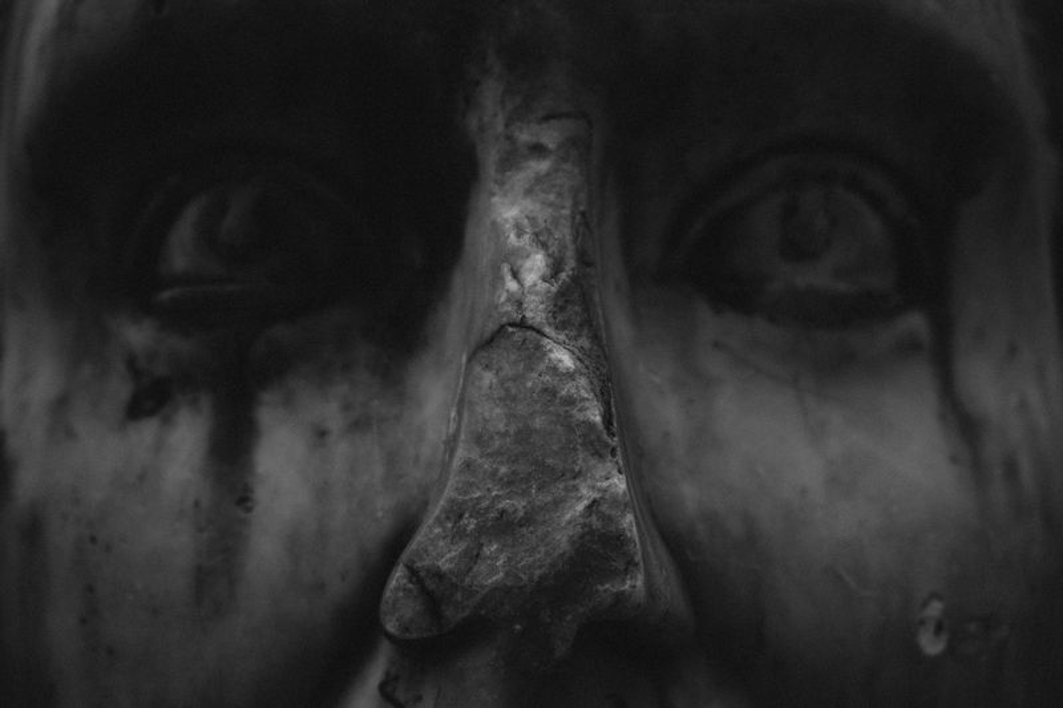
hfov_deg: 24.5
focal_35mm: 83
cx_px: 532
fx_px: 2450
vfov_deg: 16.4
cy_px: 354
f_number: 4
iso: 250
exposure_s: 1/680
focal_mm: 55
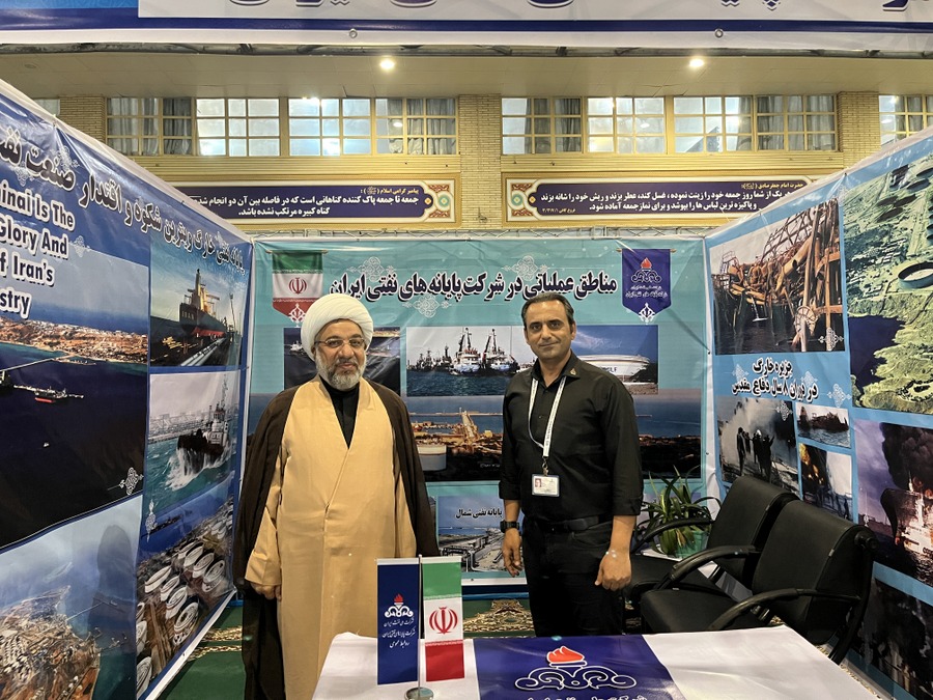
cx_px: 466
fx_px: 701
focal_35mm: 26
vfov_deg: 53.1
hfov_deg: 67.3
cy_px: 350
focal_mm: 5.1
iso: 500
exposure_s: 1/57
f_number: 1.6
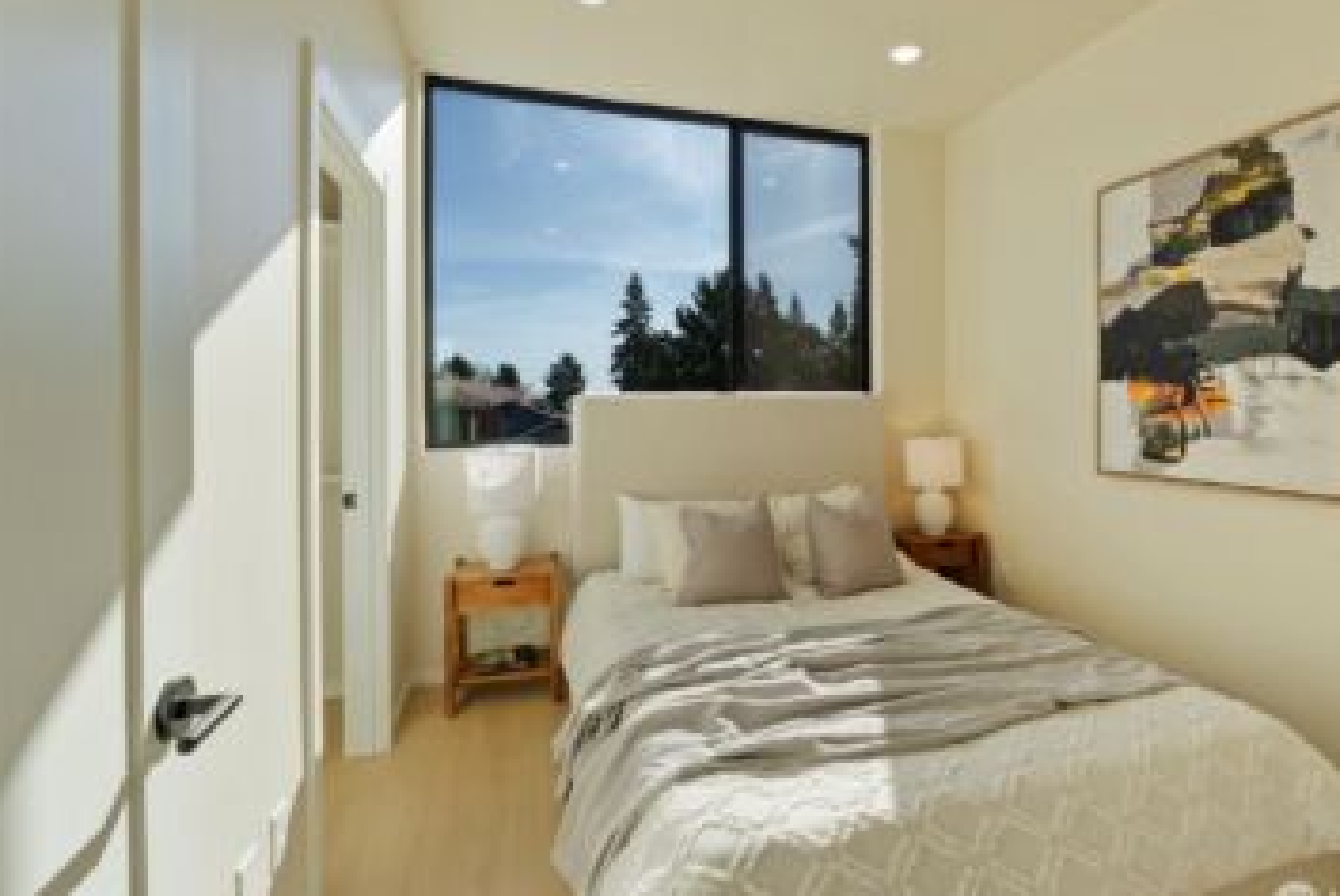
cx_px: 733
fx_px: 633
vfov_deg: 70.5
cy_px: 431
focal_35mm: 17
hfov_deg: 93.0
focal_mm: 10
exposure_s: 1/30
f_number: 9
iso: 250
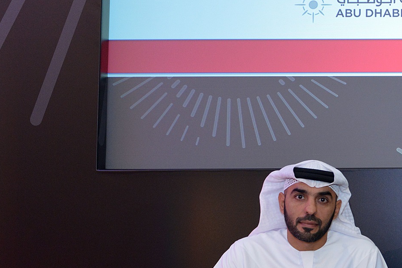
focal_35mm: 74
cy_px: 182
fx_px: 827
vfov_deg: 18.4
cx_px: 469
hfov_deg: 24.9
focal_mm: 29
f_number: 5
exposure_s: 1/125
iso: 2000
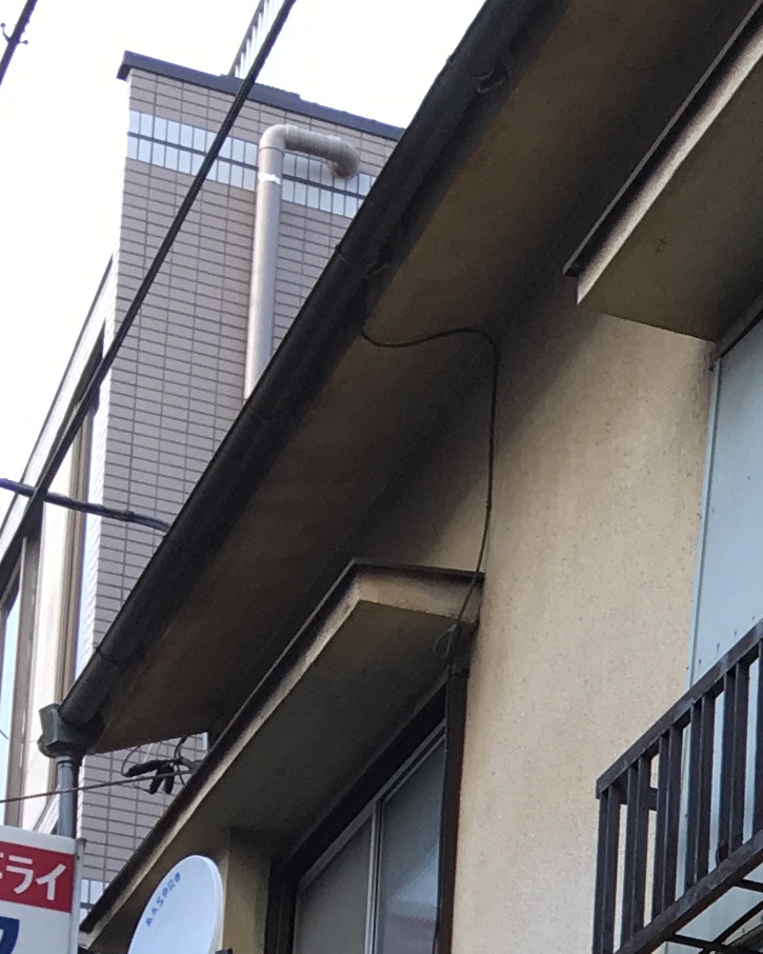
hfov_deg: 11.0
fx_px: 3556
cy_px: 1504
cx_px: 1615
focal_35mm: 126
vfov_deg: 14.1
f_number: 2.2
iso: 25
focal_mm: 4.15
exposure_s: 1/120
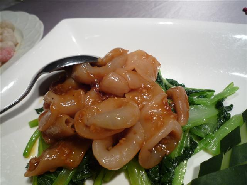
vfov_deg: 54.9
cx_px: 124
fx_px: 178
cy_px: 92
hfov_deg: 69.4
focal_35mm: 25
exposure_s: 1/30
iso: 160
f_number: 2.8
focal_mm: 4.4
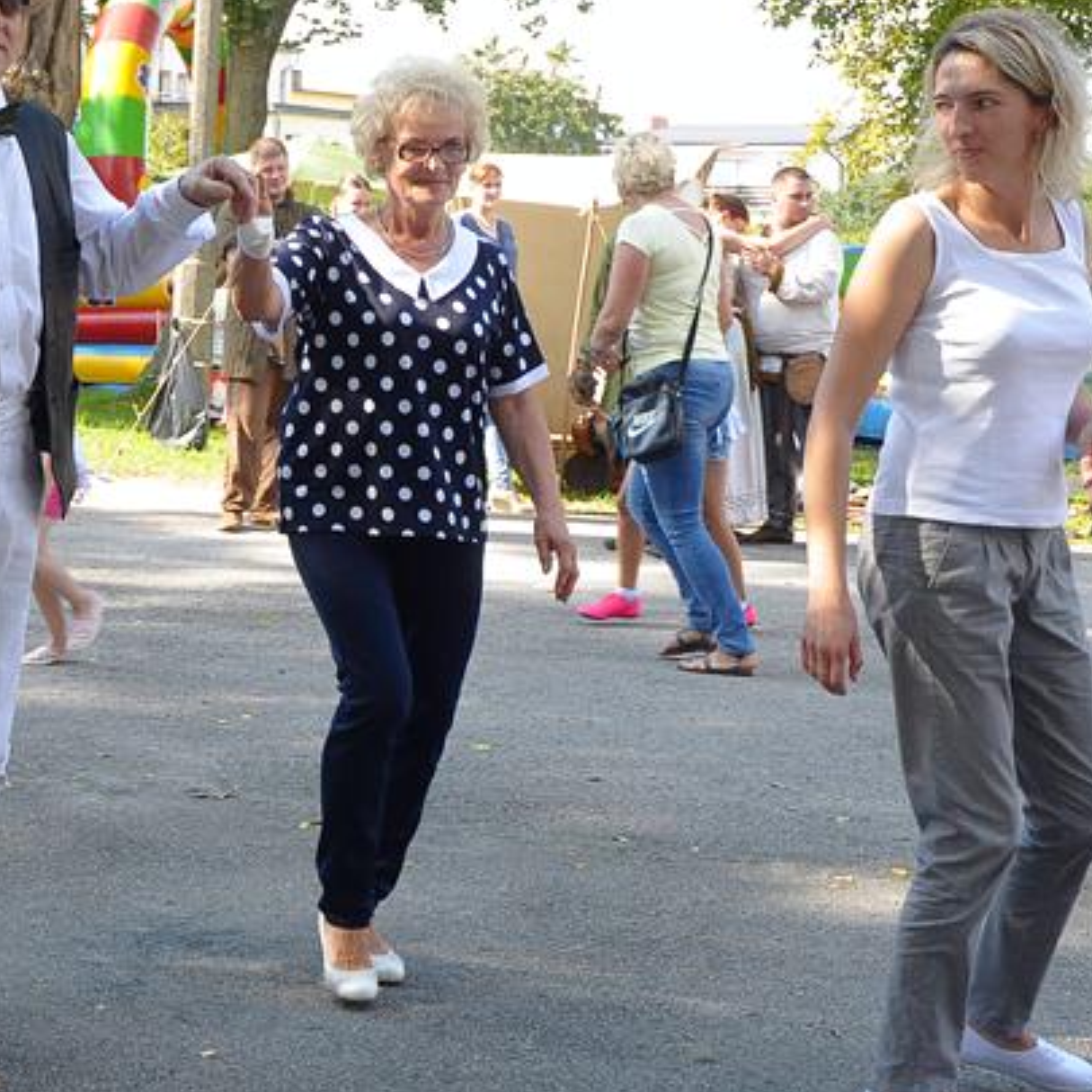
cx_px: 399
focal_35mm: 83
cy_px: 530
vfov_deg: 20.9
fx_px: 2958
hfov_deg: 20.9
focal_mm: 31
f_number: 8
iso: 640
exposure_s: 1/250
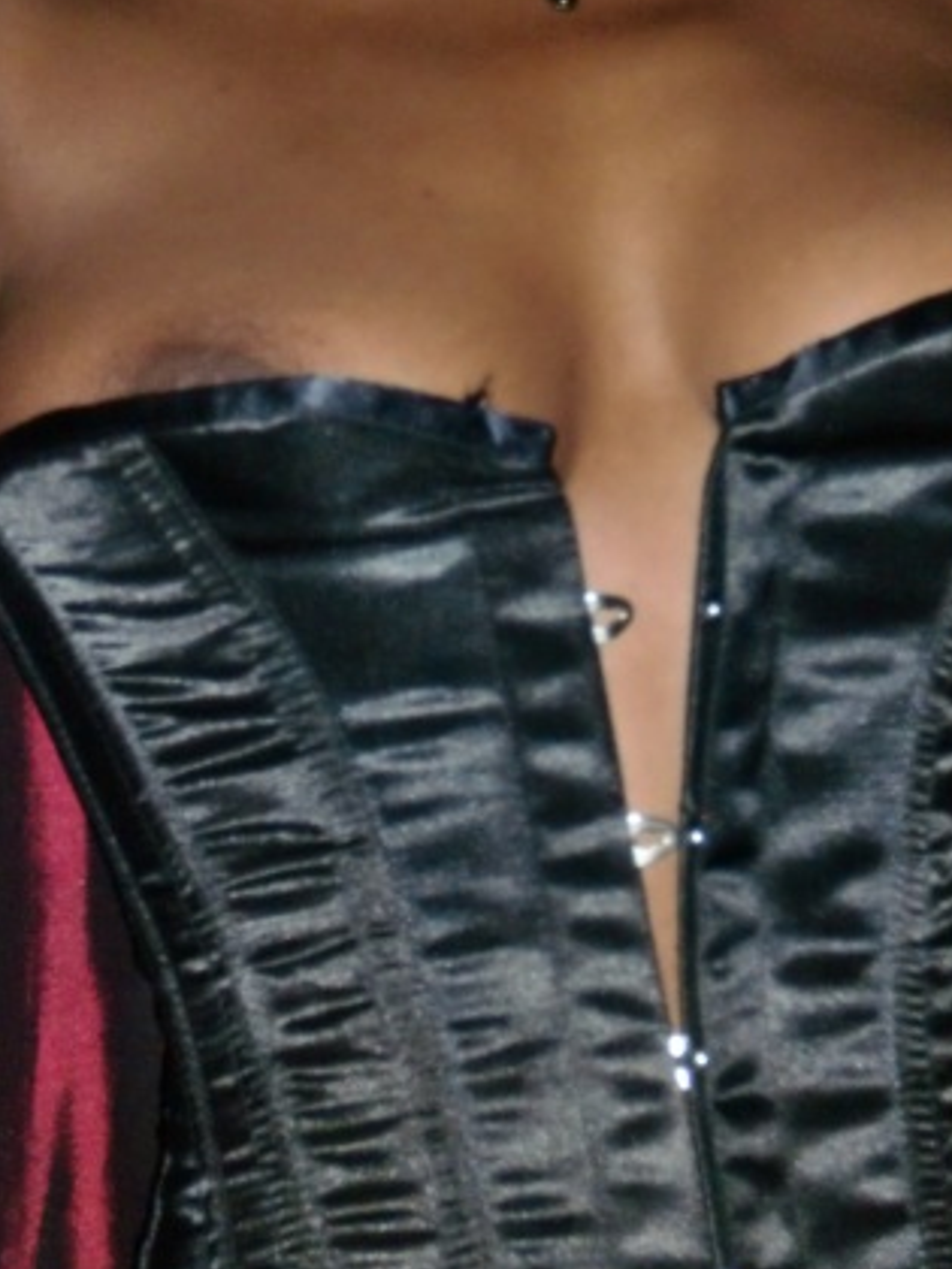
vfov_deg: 16.5
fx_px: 4364
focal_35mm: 119
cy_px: 665
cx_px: 462
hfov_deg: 12.5
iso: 400
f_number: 5.9
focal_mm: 18.9
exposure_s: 1/40
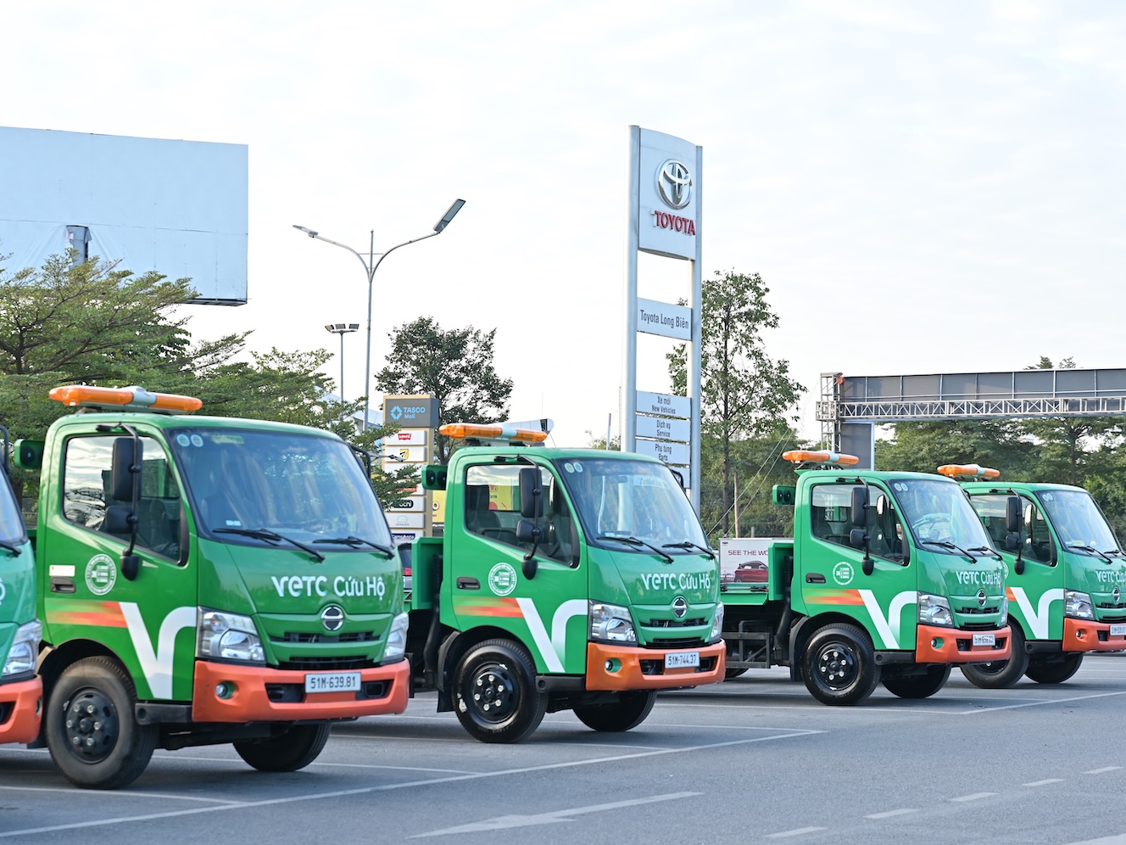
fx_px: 2472
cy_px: 422
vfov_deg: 19.4
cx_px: 549
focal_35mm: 76
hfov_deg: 25.7
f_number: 5.6
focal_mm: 70
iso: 400
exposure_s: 1/200
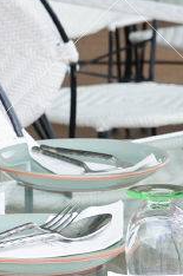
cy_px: 429
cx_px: 297
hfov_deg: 4.3
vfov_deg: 6.4
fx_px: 2428
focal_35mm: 317
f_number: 6.3
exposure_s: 1/100
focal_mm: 38
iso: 200
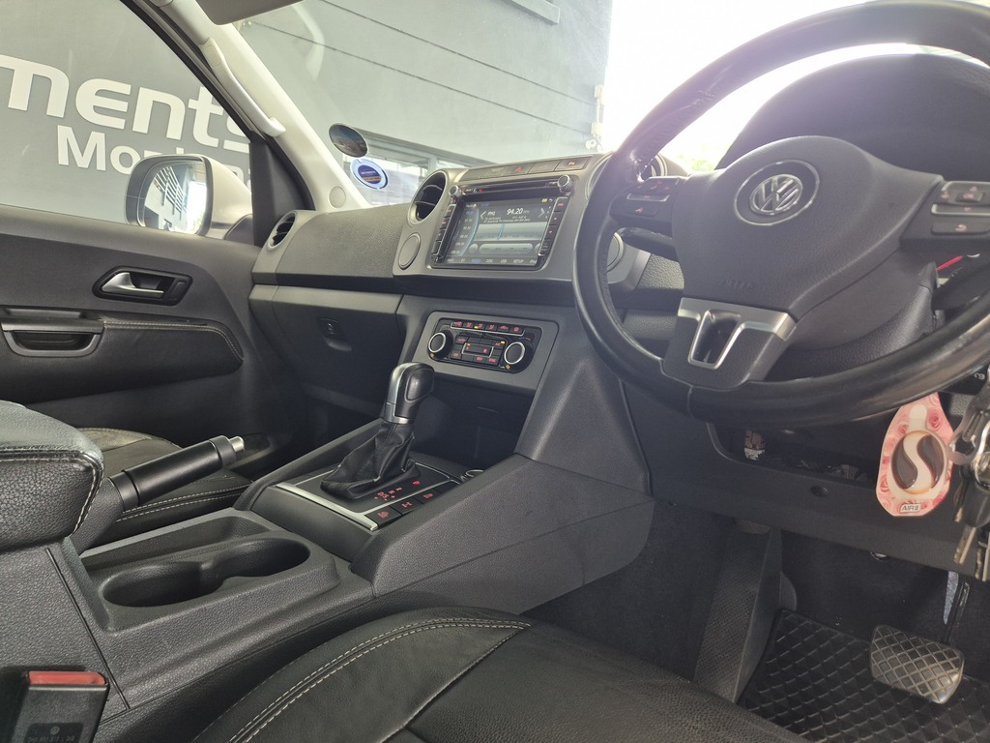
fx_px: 658
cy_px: 372
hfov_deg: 73.9
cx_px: 495
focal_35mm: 23
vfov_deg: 58.9
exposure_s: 1/100
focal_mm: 5.4
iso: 400
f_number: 1.8
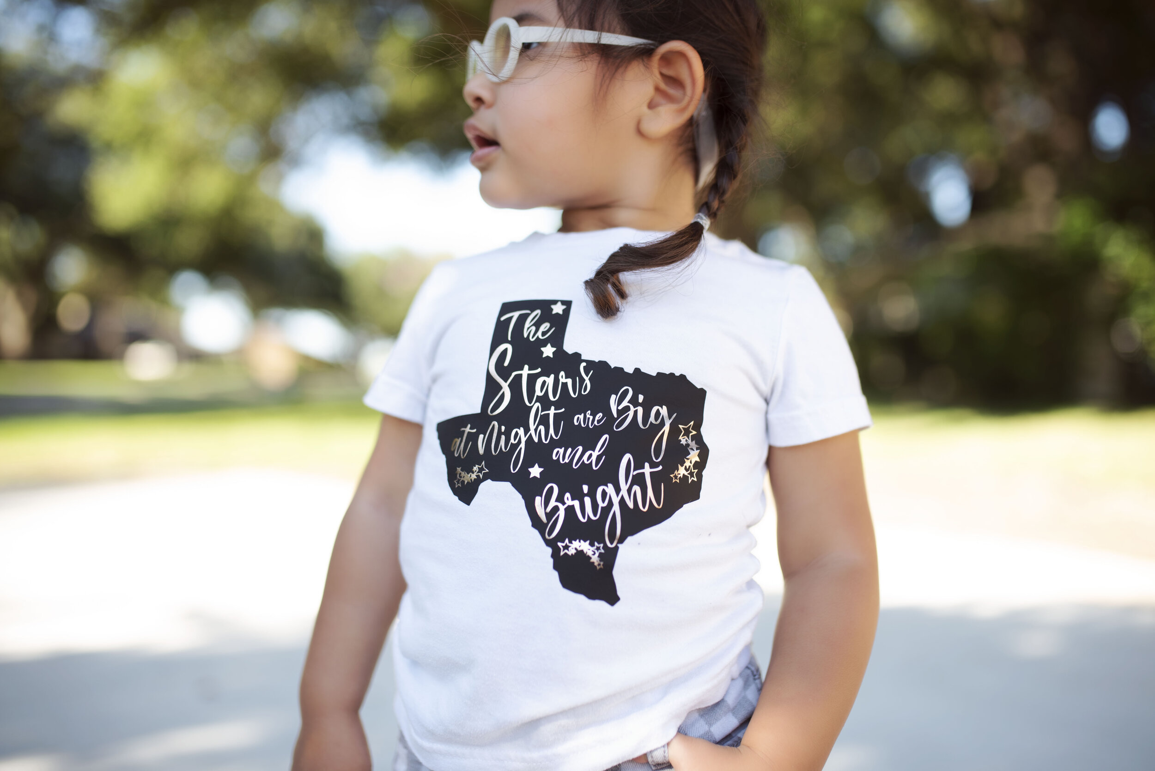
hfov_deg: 54.4
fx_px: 1123
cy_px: 386
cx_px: 578
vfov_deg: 37.9
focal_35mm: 35
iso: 50
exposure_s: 1/400
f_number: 2
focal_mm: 35
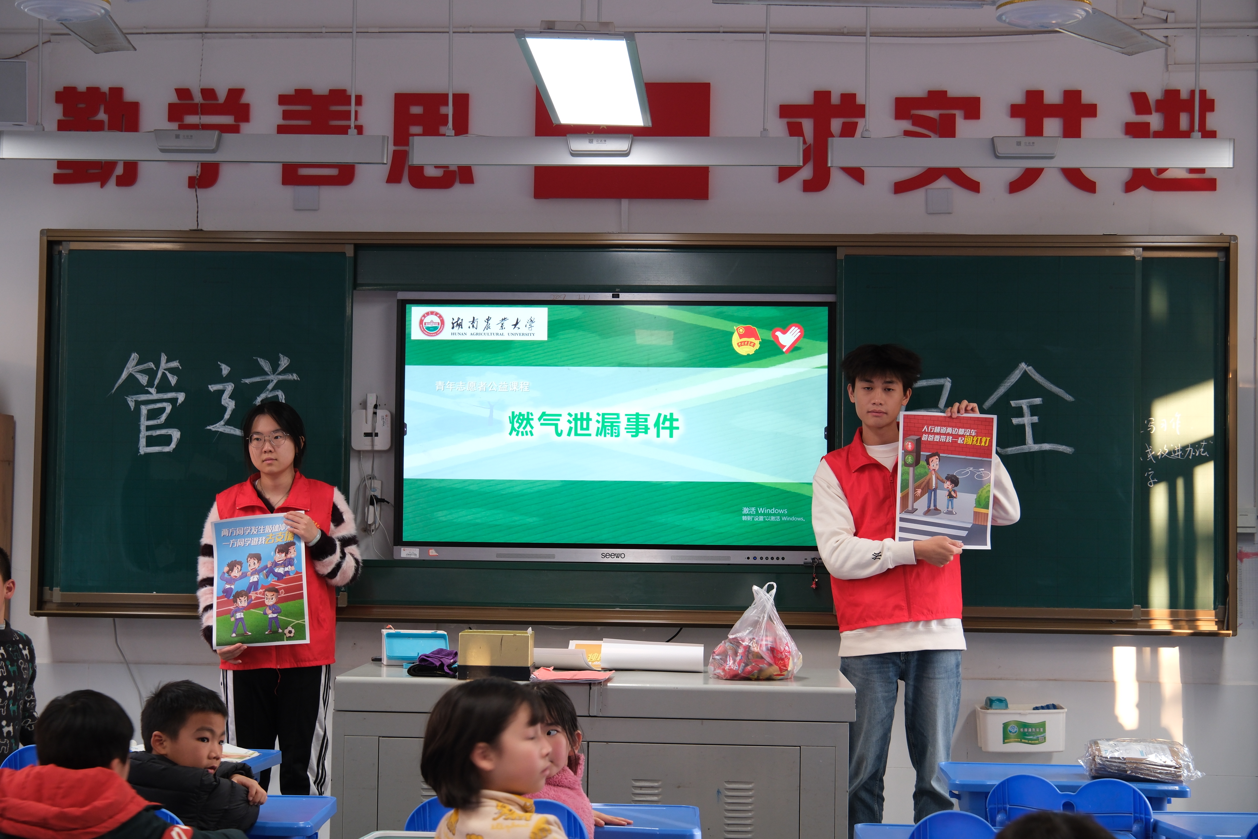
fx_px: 1957
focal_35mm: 56
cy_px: 420
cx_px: 629
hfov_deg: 35.6
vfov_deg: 24.2
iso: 500
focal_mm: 37.4
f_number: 4
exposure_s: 1/56
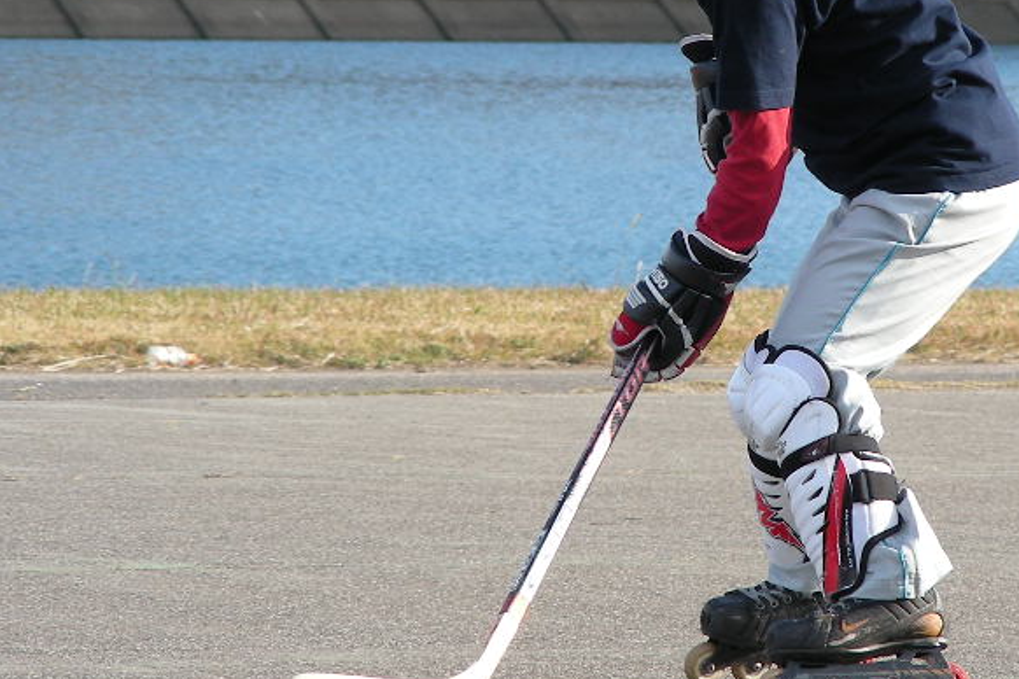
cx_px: 727
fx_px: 11916
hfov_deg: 4.9
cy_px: 256
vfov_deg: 3.3
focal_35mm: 421
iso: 50
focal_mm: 38.3
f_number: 3.5
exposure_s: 1/173
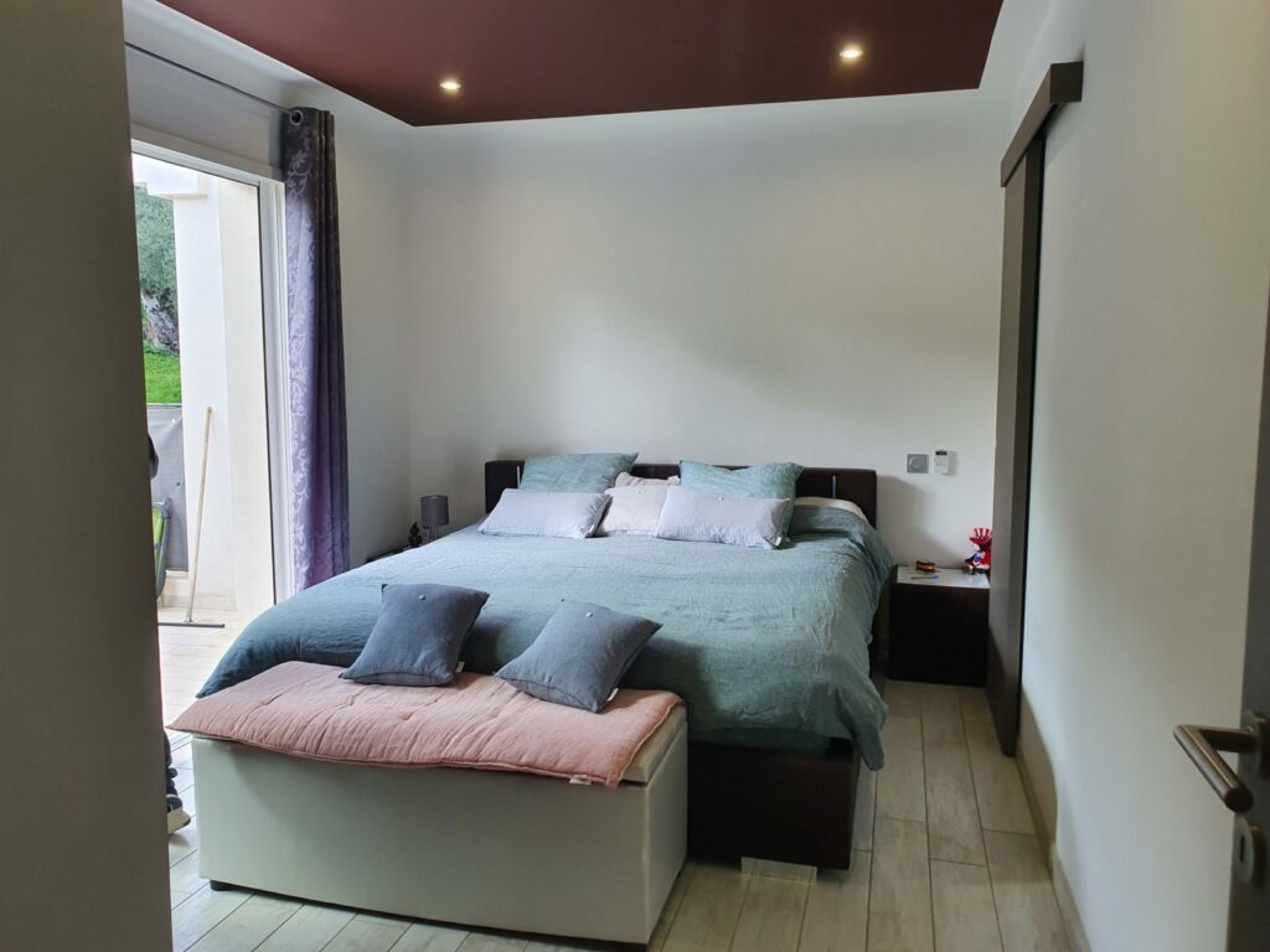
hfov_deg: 67.3
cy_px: 476
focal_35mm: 26
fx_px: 954
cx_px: 635
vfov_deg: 53.1
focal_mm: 4.32
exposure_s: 1/100
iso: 64
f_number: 2.4
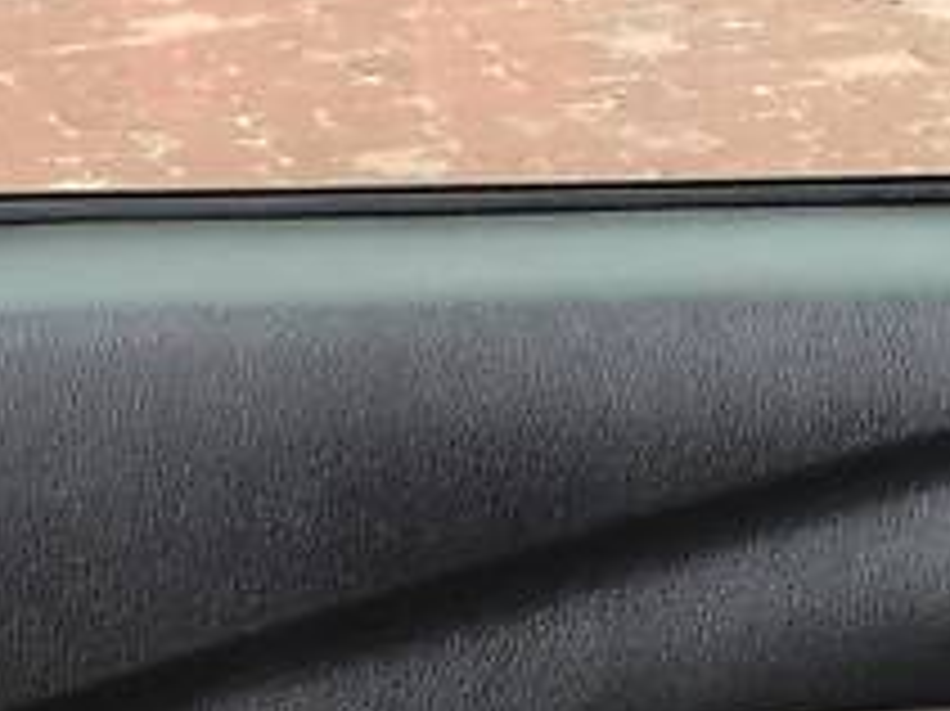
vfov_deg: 6.7
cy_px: 1220
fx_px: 5925
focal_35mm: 216
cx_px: 914
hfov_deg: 9.1
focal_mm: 6.6
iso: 25
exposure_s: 1/30
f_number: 2.8
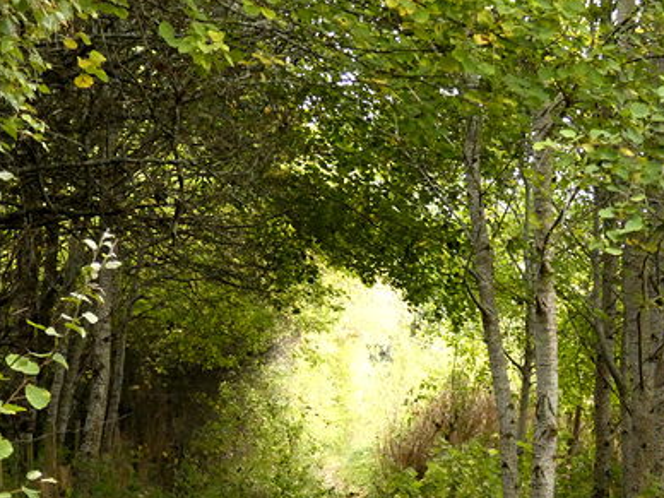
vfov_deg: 10.3
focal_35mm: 144
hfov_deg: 13.7
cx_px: 264
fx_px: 2762
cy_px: 296
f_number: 4.7
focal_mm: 16.6
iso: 1250
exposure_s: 1/80
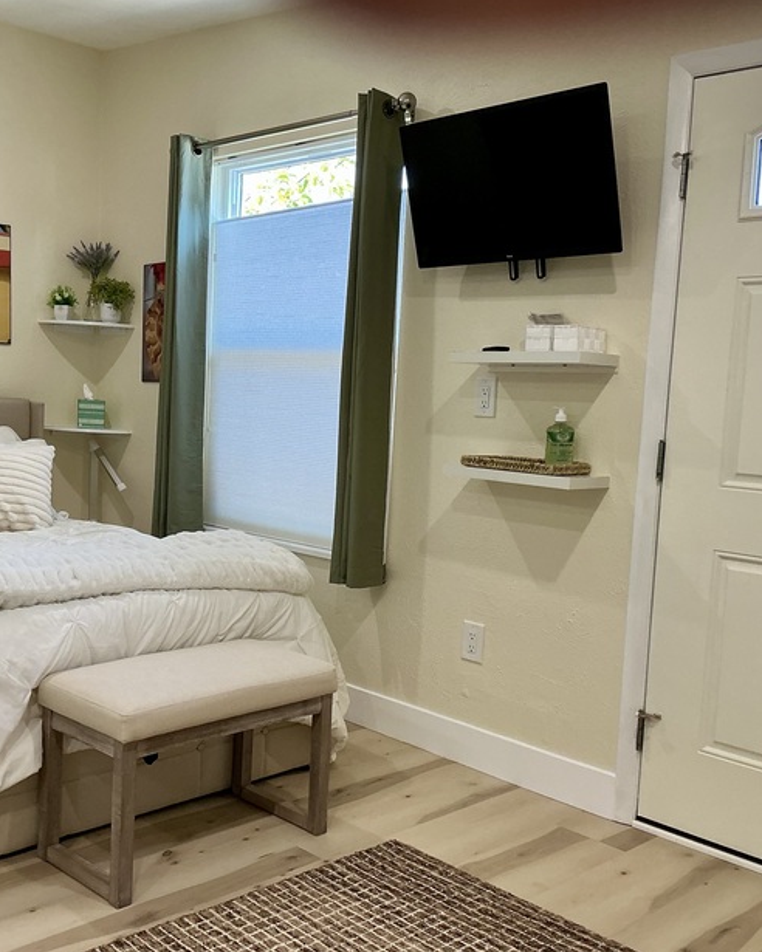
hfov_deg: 39.0
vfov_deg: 47.9
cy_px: 476
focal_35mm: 38
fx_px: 1071
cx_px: 301
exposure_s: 1/60
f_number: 1.8
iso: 64
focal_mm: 3
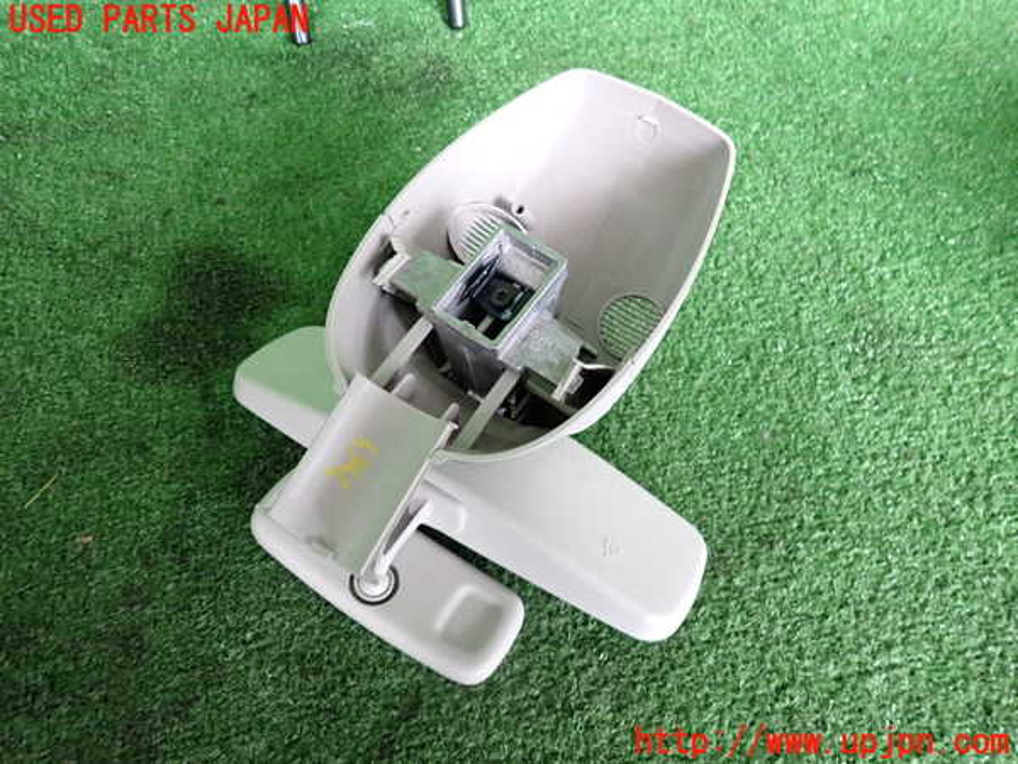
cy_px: 382
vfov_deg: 54.9
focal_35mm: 25
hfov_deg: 69.4
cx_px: 509
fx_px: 735
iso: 640
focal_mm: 4.5
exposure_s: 1/30
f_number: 2
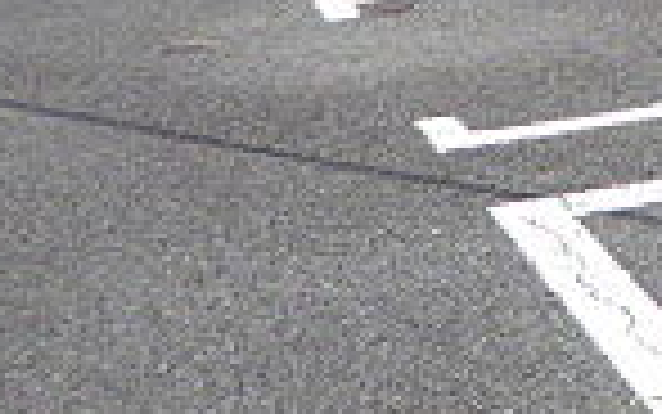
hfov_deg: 16.3
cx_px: 1130
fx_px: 2003
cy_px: -45
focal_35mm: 111
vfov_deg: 11.6
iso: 100
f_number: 2.5
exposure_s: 1/1300
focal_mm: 4.3
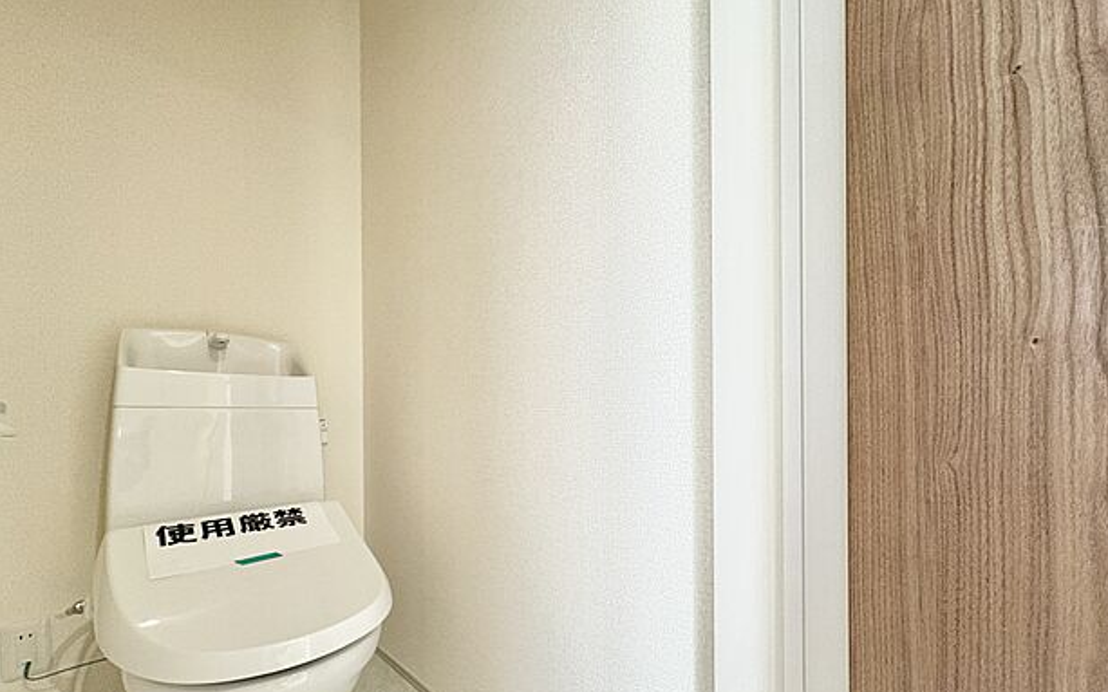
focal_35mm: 15
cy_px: 416
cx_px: 559
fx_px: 453
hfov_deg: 101.5
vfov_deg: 73.9
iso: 640
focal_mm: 2.22
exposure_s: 1/60
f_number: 2.2
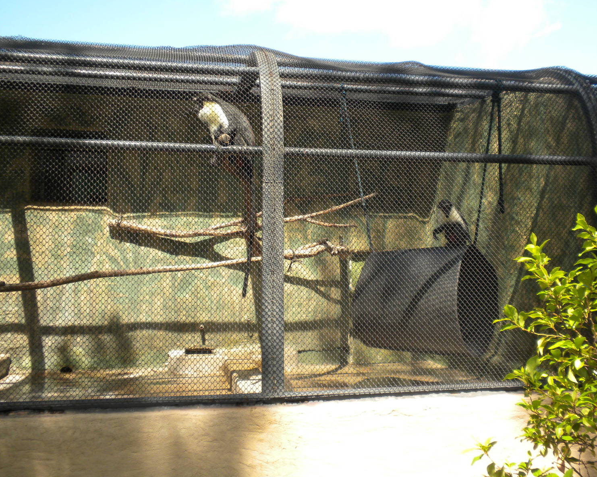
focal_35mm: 39
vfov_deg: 38.2
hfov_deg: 46.8
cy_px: 237
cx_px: 319
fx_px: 689
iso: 90
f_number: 3.5
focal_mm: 6.6
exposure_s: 1/302
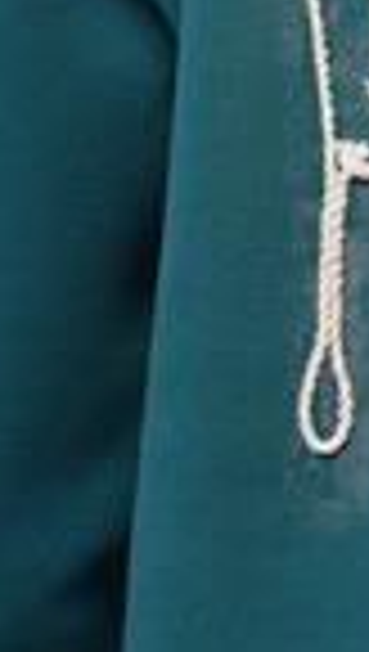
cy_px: 153
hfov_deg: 2.8
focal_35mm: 429
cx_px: 896
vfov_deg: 5.0
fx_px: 7432
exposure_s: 1/160
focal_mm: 66
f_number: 6.3
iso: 64
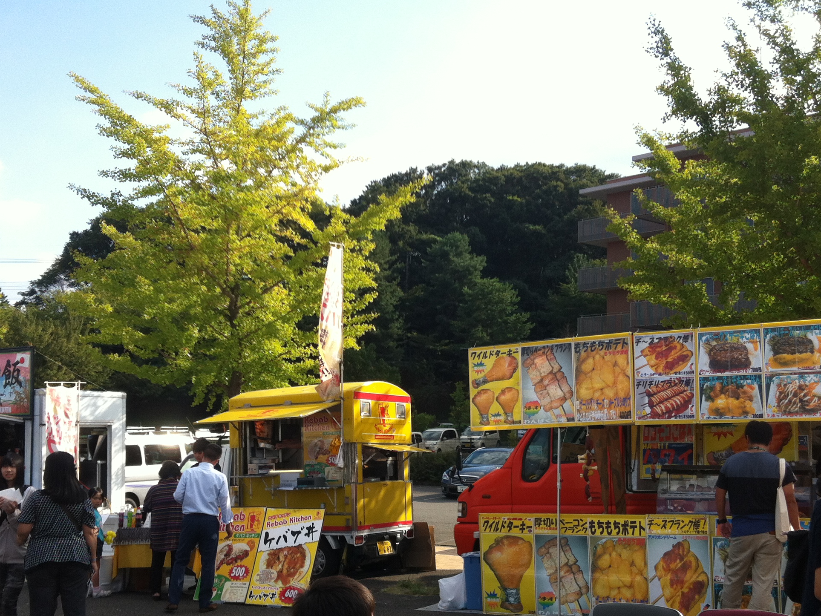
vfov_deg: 30.7
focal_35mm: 47
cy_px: 392
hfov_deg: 40.4
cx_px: 375
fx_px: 1115
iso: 80
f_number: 2.8
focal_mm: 3.85
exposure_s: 1/773
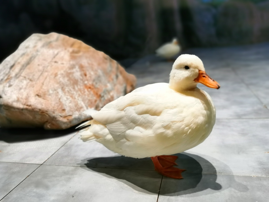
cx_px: 134
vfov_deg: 48.2
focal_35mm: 29
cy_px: 101
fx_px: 225
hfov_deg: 61.7
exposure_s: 1/100
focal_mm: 5.58
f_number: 4
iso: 80
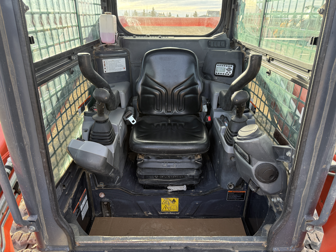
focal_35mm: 24
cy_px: 126
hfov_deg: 71.6
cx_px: 168
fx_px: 233
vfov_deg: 56.8
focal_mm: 6.76
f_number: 1.78
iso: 100
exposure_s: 1/336
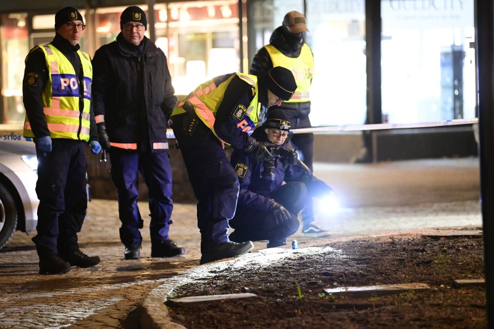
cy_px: 164
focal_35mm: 160
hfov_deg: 12.8
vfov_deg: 8.6
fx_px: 2195
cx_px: 247
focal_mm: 160
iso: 6400
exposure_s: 1/40
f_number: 2.8
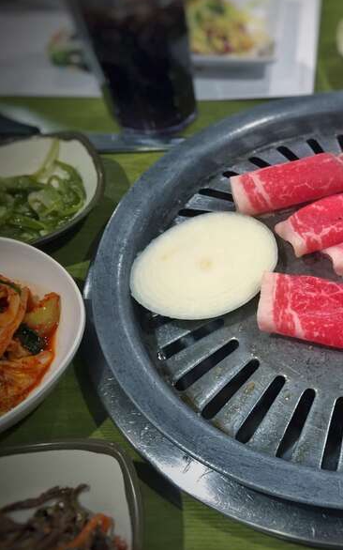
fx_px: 628
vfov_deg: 47.2
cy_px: 273
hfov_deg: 27.9
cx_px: 374
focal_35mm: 42
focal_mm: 4.15
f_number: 2.2
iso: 125
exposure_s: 1/30
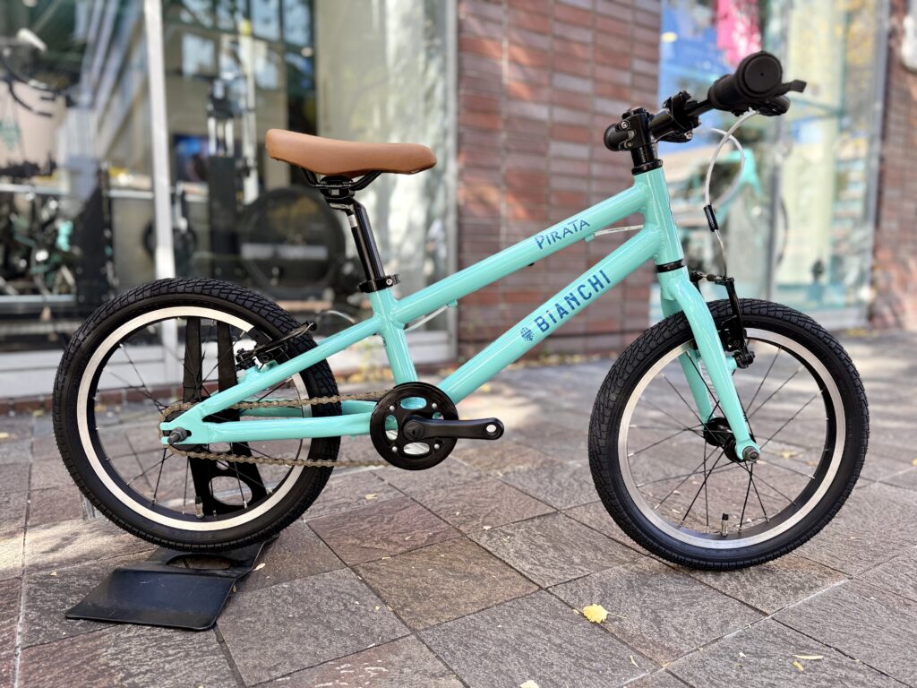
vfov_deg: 56.8
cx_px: 458
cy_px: 344
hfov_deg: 71.6
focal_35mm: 24
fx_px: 636
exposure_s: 1/245
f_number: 1.78
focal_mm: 6.76
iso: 100
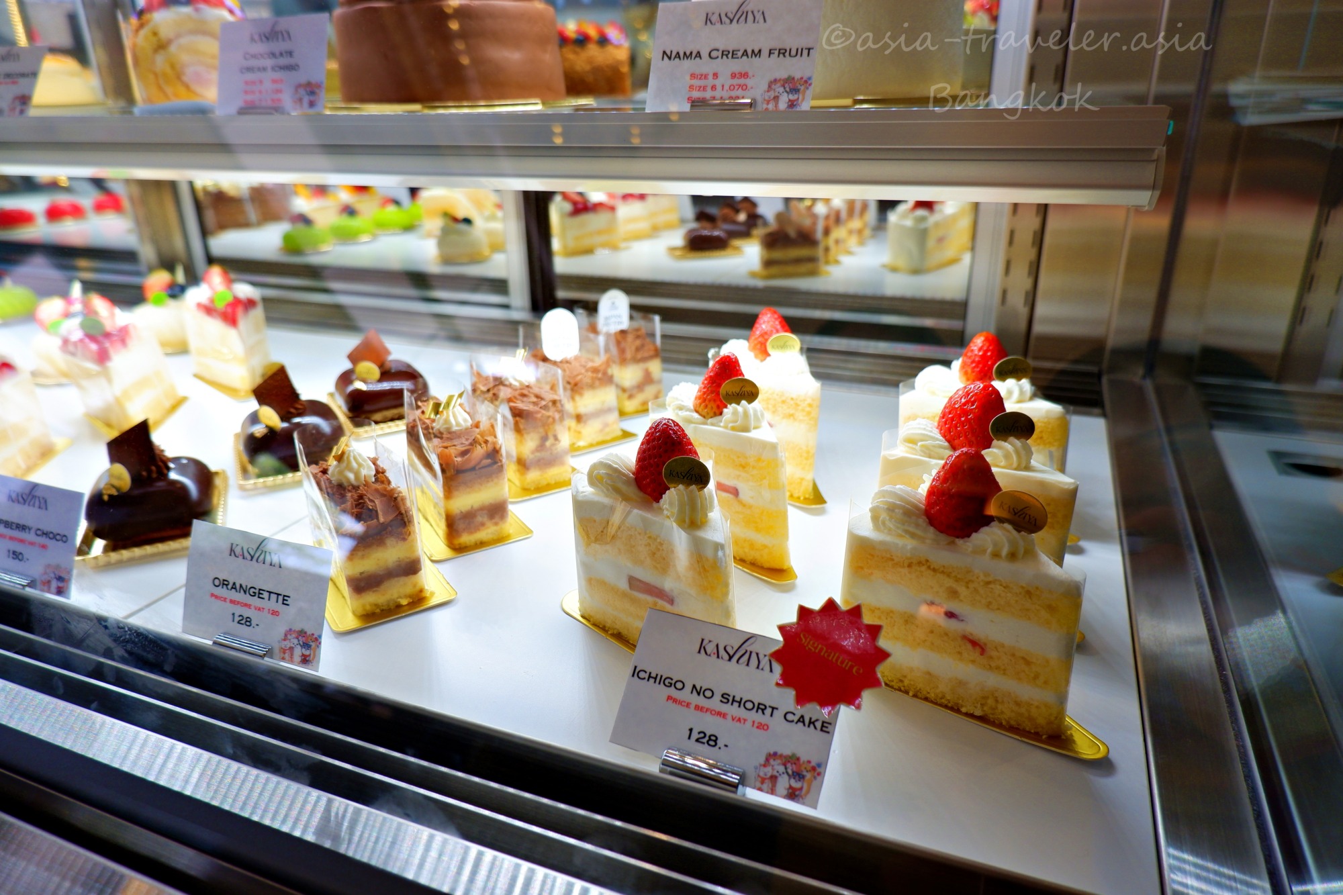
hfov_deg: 76.1
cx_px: 672
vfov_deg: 55.1
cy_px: 448
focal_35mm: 23
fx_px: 858
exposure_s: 1/240
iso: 200
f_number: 3.5
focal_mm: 15
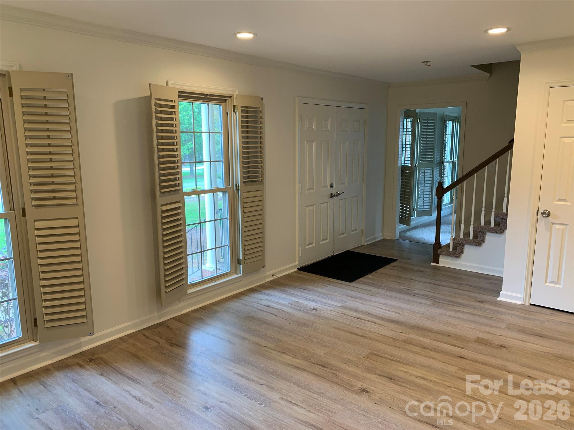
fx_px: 431
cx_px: 287
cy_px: 215
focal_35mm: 26
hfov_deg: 67.3
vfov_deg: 53.1
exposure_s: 1/60
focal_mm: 4.25
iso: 80
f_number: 1.8
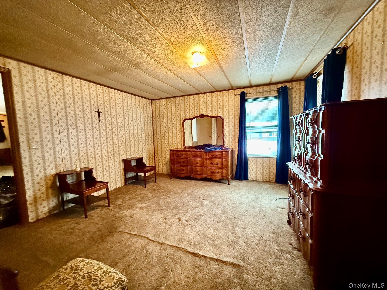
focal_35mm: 14
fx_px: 157
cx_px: 194
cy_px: 145
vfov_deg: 85.7
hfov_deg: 102.1
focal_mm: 2.22
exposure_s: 1/60
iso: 1250
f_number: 2.2
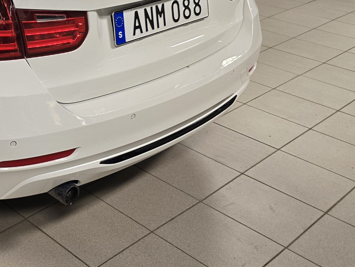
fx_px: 554
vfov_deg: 25.8
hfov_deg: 30.6
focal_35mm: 54
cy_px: 8
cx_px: -61
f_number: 1.7
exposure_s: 1/100
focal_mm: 6.3
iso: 200
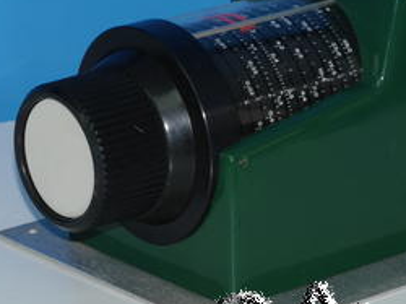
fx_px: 3304
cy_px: 130
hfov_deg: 7.0
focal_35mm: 282
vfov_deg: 5.3
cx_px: 279
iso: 400
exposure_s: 1/60
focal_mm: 88
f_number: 11
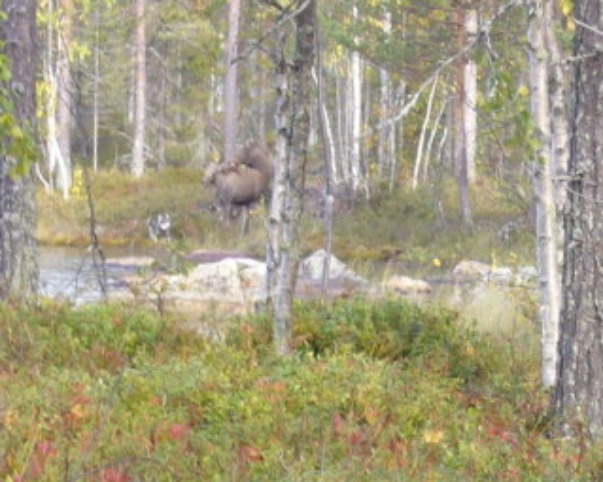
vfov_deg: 10.6
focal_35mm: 145
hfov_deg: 13.3
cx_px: 297
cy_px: 179
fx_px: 2587
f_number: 5
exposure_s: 1/30
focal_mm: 17.4
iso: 80
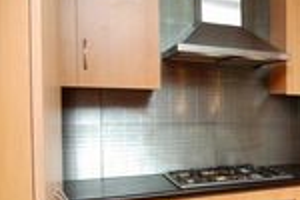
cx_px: 404
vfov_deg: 28.5
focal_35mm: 47
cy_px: 127
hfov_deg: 31.0
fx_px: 392
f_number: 4
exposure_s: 1/60
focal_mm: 10
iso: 200
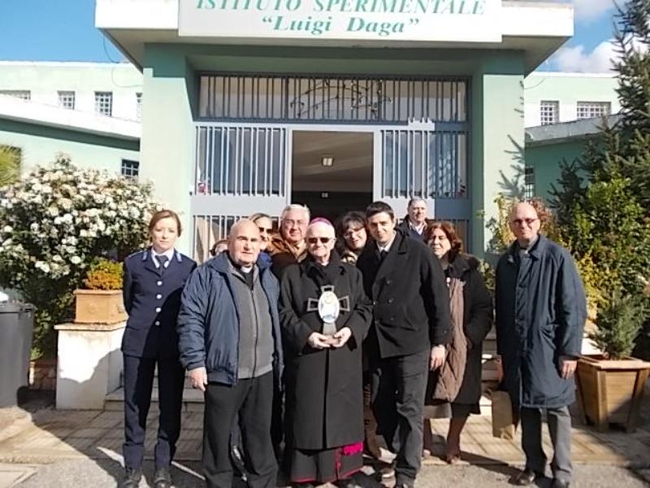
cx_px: 325
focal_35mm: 28
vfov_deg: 49.7
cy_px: 244
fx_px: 526
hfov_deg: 63.4
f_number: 5.4
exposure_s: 1/160
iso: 80
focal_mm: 4
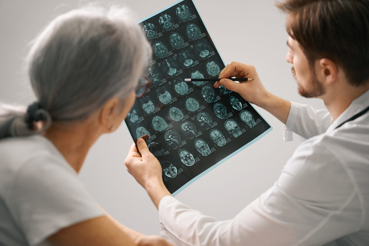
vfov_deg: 20.4
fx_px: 684
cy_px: 123
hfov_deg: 30.2
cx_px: 184
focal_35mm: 67
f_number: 2.8
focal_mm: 66.7
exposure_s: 1/250
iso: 640
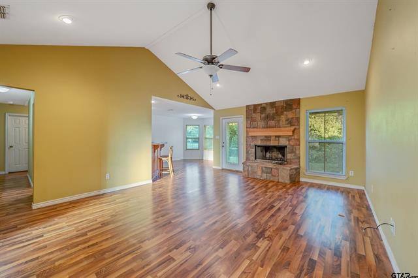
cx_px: 209
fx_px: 162
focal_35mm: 14
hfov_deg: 104.3
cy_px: 139
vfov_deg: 81.1
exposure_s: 1/5
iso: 800
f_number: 8
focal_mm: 14
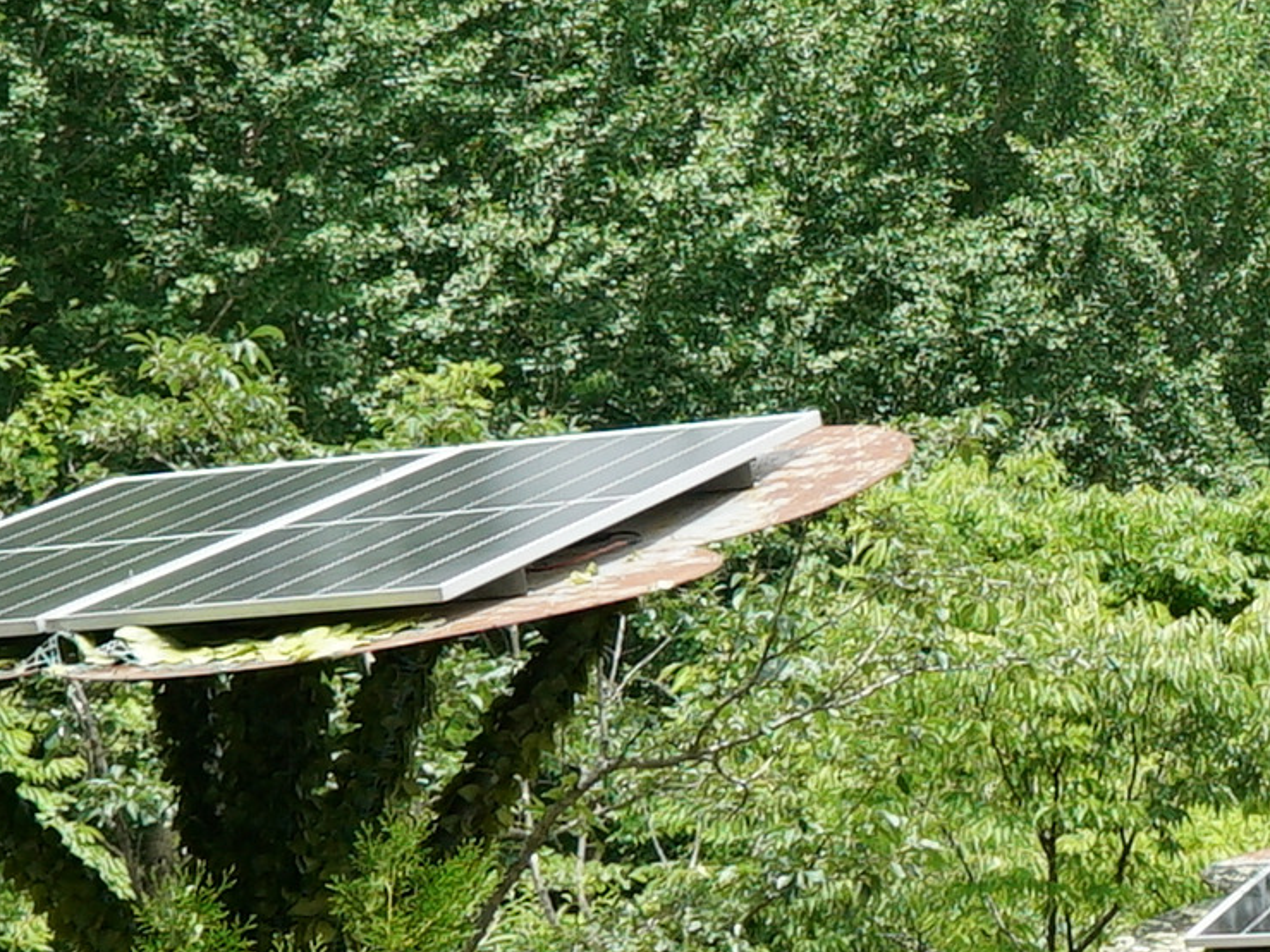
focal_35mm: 160
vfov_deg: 9.3
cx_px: 1148
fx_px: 5869
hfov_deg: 12.3
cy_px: 488
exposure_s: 1/400
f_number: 10
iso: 400
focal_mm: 29
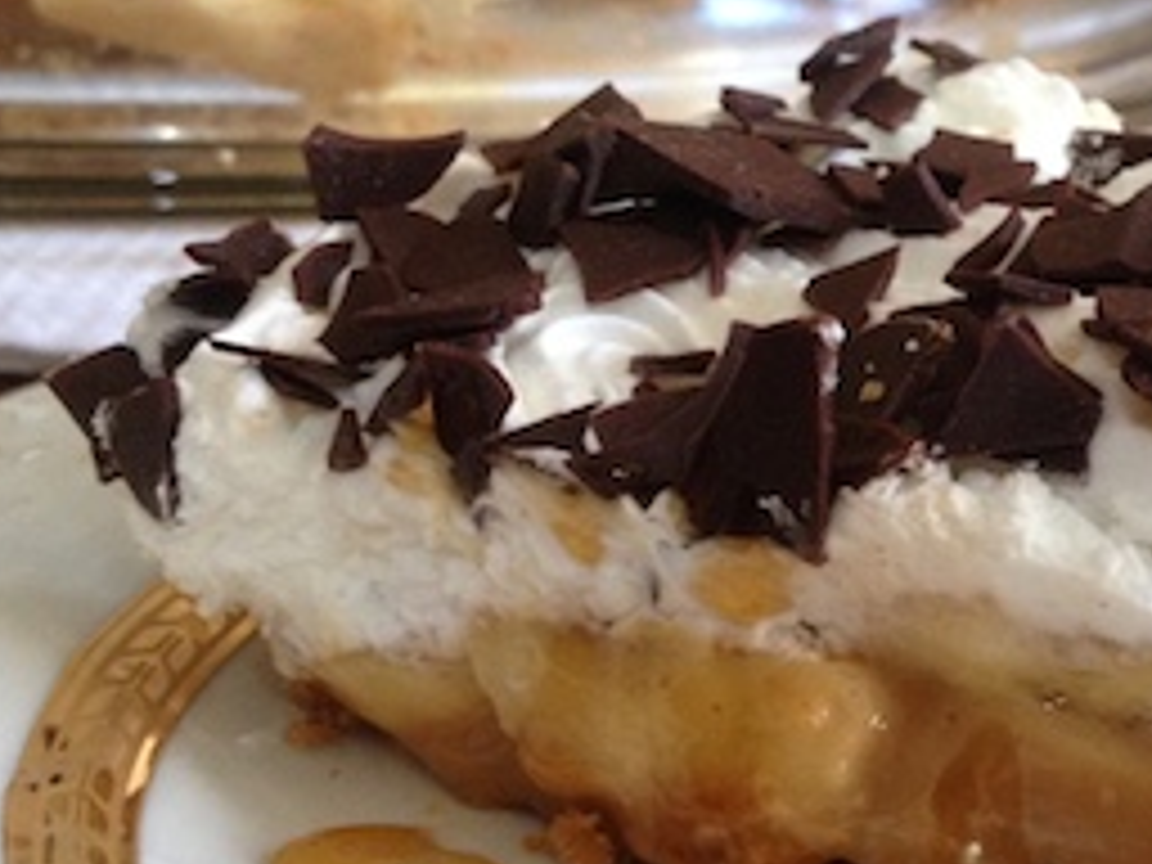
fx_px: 2729
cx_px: 1062
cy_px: 526
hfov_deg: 23.2
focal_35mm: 82
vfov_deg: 18.0
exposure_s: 1/20
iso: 160
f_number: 2.4
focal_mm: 4.28
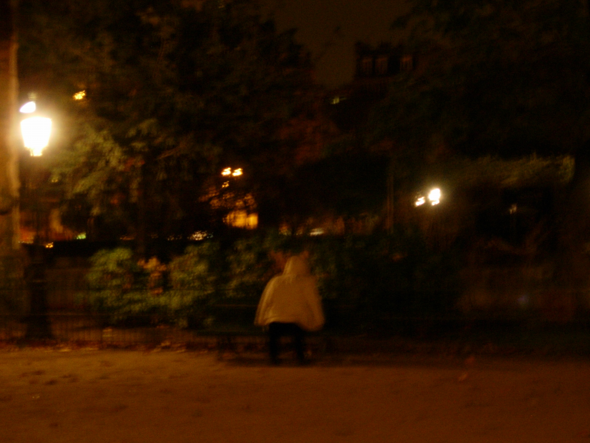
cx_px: 295
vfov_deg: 13.1
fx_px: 1926
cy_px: 222
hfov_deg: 17.4
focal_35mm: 113
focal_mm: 23.4
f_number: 4.9
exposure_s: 1/2.5
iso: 200
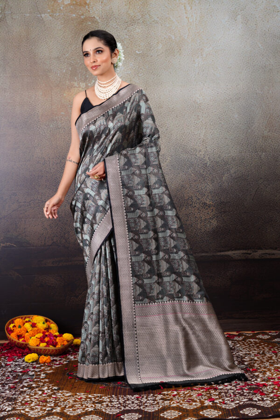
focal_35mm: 64
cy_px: 210
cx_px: 140
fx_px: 747
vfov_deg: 31.4
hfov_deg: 21.2
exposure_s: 1/160
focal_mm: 64
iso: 125
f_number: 6.3
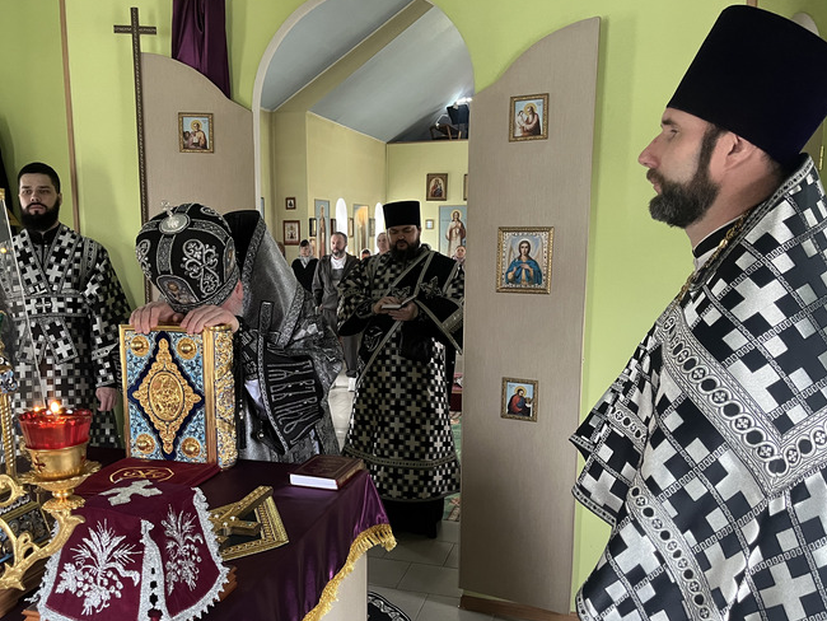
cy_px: 342
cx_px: 346
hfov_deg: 56.5
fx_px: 765
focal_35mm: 32
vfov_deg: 44.1
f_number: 1.6
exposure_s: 1/60
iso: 320
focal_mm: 5.1
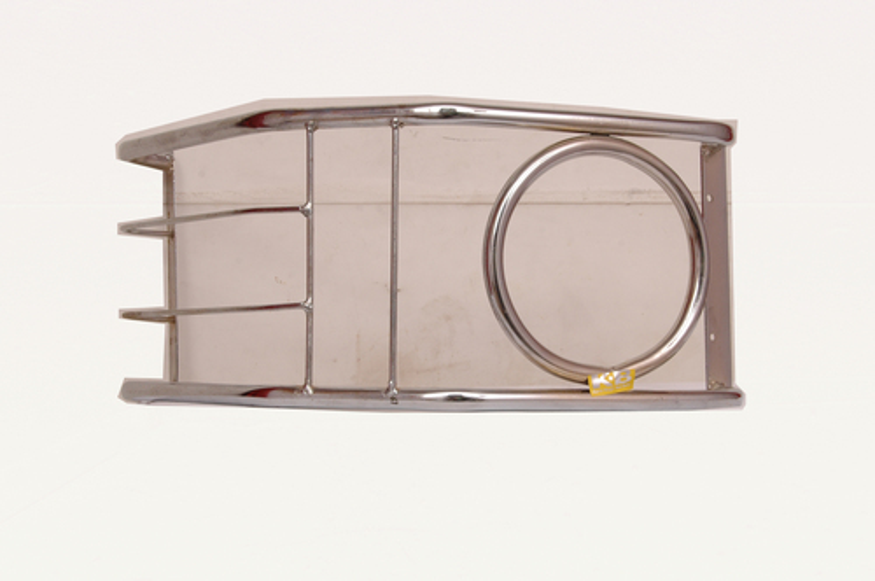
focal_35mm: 63
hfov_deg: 31.9
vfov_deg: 21.5
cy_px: 290
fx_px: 1529
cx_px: 438
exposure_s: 1/125
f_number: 11
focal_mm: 42
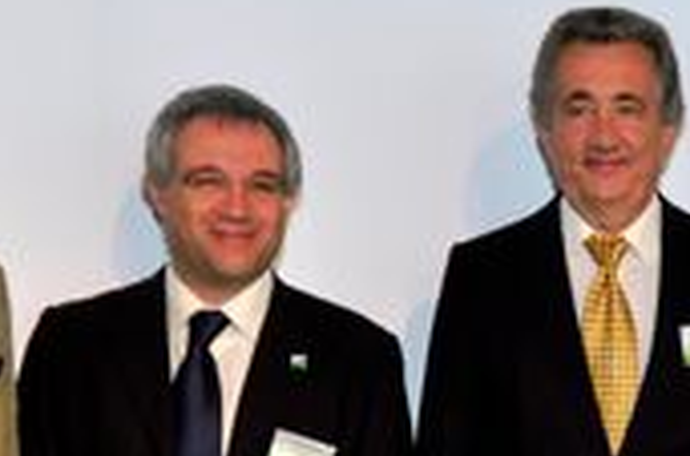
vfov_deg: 13.5
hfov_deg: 20.3
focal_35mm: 99
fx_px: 1892
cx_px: 609
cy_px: 468
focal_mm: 22
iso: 200
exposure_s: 1/60
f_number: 2.8
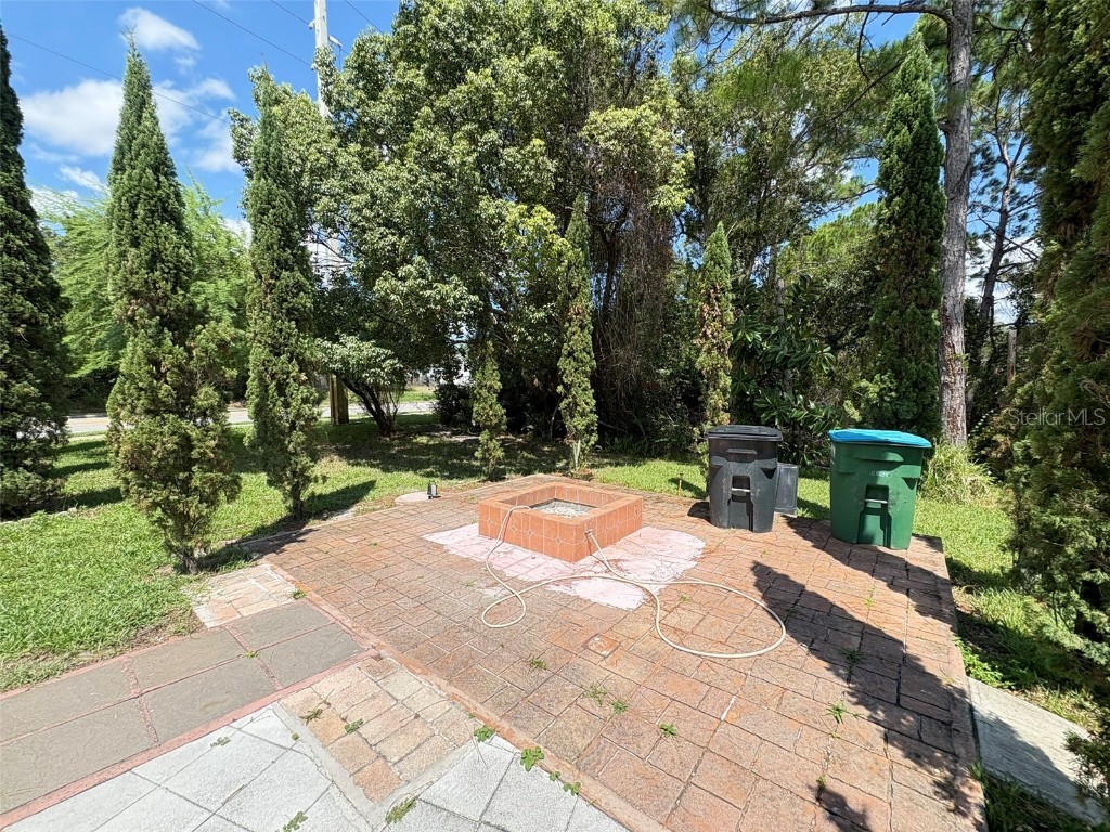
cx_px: 555
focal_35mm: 14
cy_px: 416
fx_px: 449
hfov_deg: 102.1
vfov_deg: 85.7
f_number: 2.2
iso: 40
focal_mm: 2.22
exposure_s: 1/821
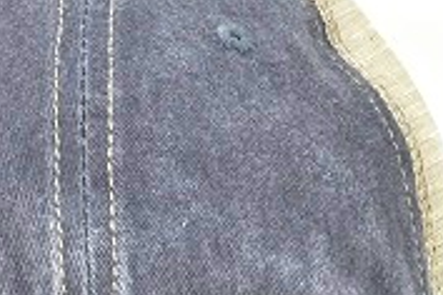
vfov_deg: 10.3
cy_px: 368
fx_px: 1612
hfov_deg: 15.5
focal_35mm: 131
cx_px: 83
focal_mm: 24
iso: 200
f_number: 7.1
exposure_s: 1/200
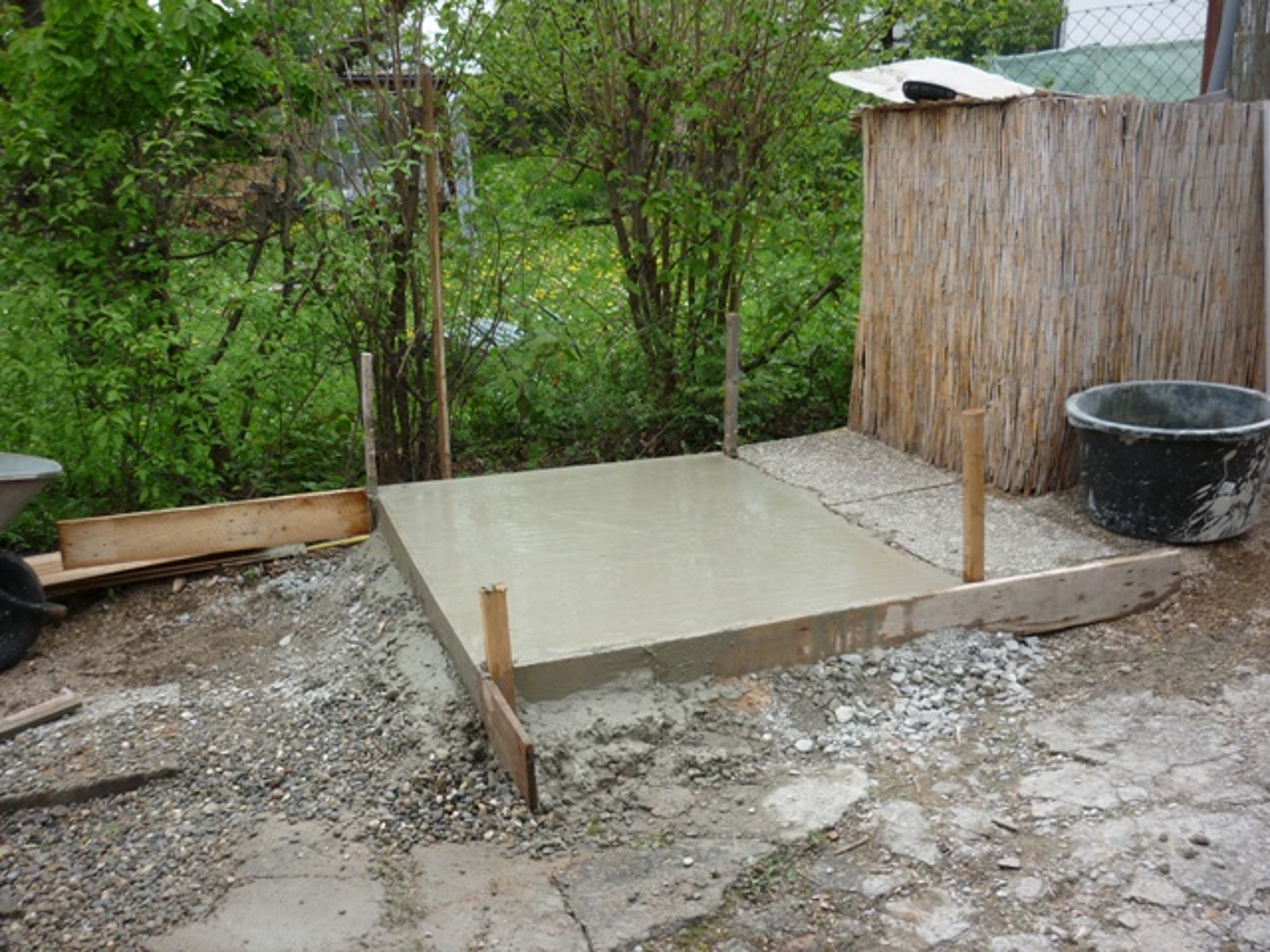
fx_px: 1211
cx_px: 635
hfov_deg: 55.4
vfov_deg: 42.9
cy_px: 476
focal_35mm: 33
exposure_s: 1/320
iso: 80
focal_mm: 5.5
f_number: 2.8
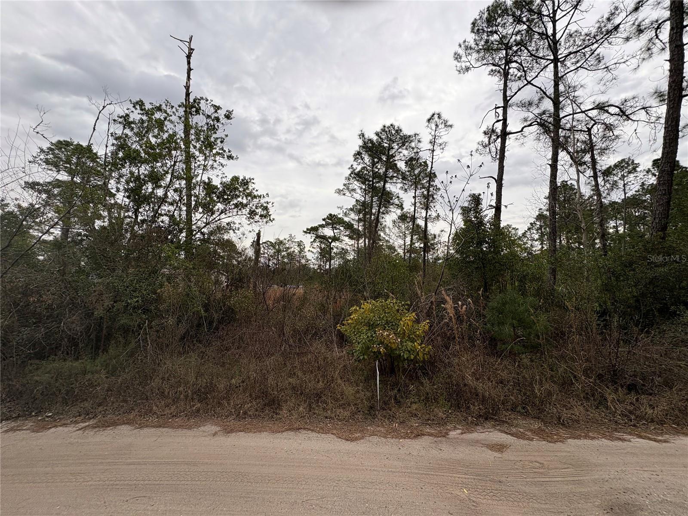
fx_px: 278
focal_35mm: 14
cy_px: 258
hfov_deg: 102.1
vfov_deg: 85.7
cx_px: 344
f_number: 2.2
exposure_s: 1/187
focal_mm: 2.22
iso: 40
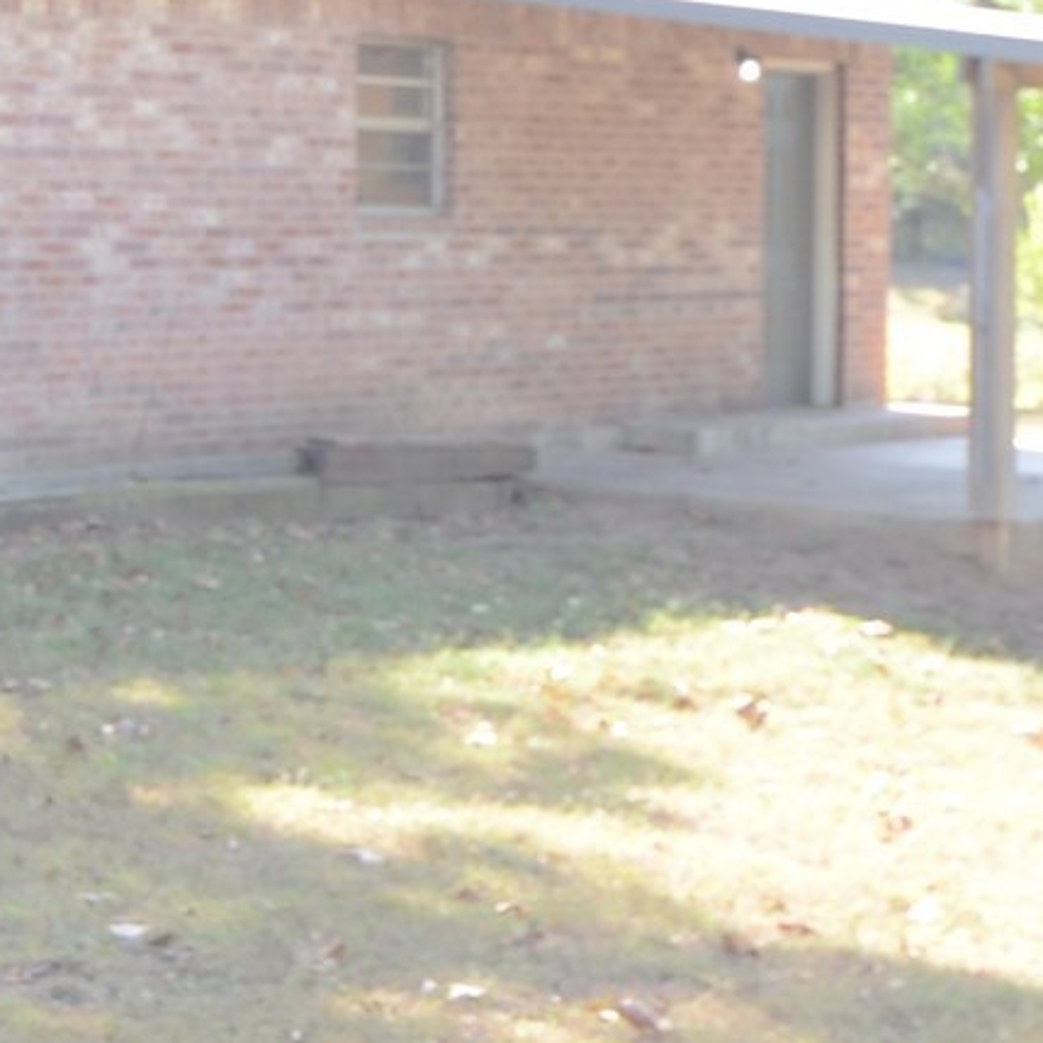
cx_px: -188
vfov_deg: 16.8
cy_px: 210
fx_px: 3512
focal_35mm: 103
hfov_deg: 16.3
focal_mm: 17
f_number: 5.6
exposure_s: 1/125
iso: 280
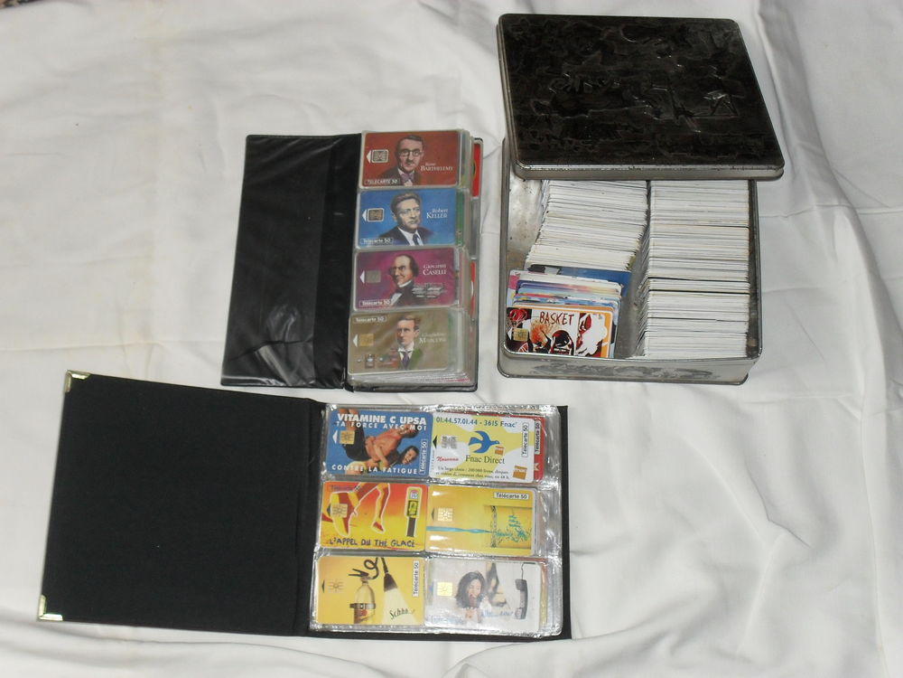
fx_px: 1278
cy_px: 339
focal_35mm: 49
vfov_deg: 29.7
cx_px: 452
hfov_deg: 38.9
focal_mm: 8.7
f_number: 3.9
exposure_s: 1/45
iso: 200
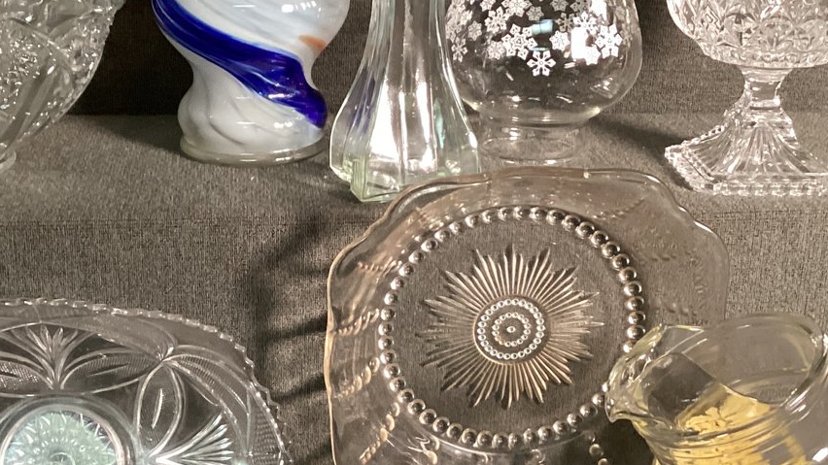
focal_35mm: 60
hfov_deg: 34.7
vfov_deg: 20.0
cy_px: 220
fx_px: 1317
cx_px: 318
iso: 250
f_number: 2.4
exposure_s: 1/40
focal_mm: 3.3
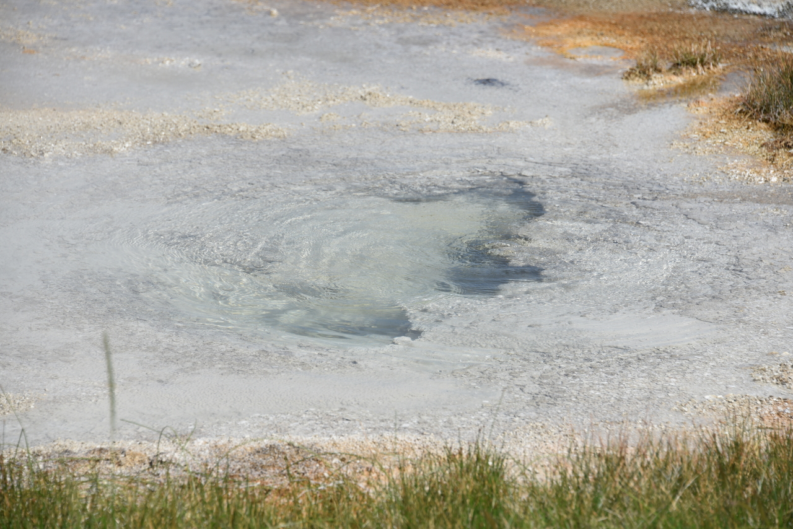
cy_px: 264
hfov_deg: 10.8
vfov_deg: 7.2
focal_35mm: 190
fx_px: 4186
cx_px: 396
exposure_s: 1/400
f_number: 8
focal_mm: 190
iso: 100
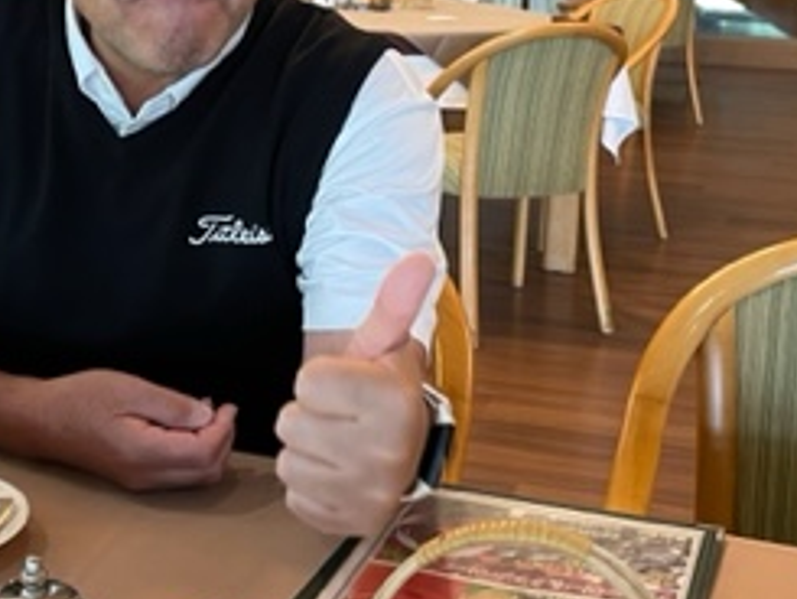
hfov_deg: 28.4
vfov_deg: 21.4
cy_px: 117
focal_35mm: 68
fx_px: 1566
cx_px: 270
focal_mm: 4.2
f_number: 1.6
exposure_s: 1/50
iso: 64
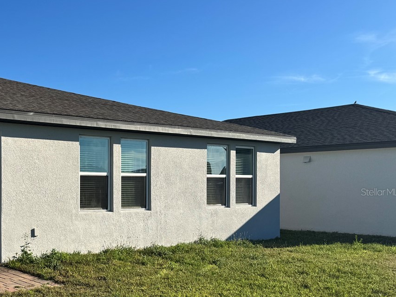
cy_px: 192
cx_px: 33
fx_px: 515
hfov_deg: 38.9
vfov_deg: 32.0
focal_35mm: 45
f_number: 1.78
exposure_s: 1/5814
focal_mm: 6.76
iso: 80
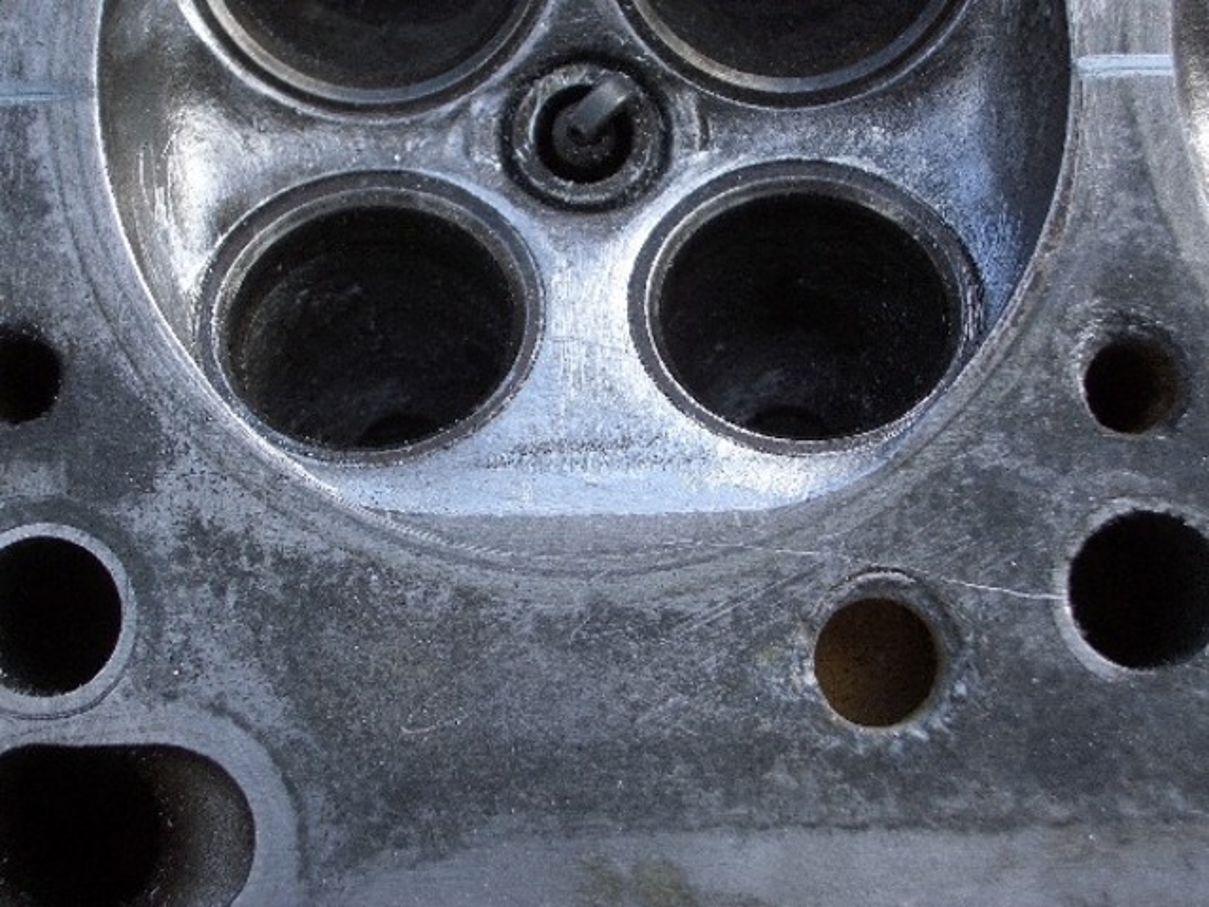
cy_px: 454
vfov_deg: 23.7
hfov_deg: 31.2
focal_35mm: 62
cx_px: 604
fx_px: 2165
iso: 50
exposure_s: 1/320
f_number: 3.5
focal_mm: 10.2
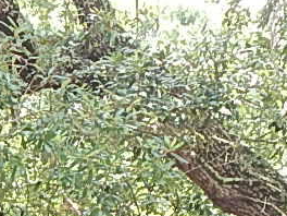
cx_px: 83
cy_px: 625
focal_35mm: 188
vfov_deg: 7.1
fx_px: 1559
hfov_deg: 10.5
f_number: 3.2
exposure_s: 1/100
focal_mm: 5.6
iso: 125
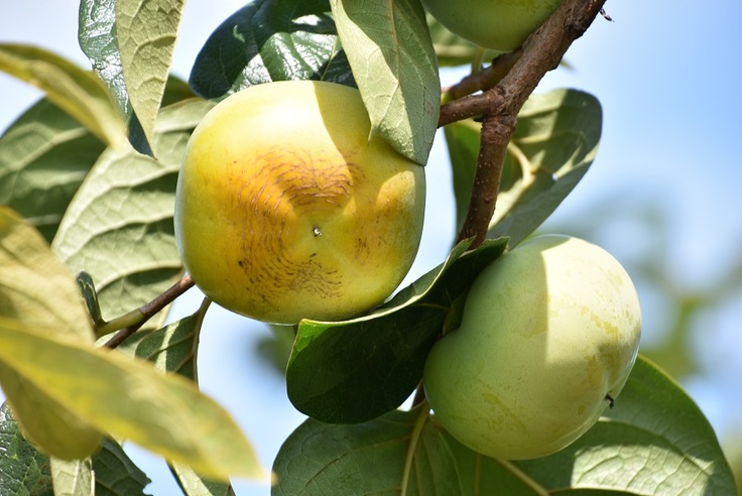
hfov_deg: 5.1
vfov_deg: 3.4
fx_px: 8354
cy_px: 248
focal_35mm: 405
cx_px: 371
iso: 100
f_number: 6.3
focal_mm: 270
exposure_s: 1/200
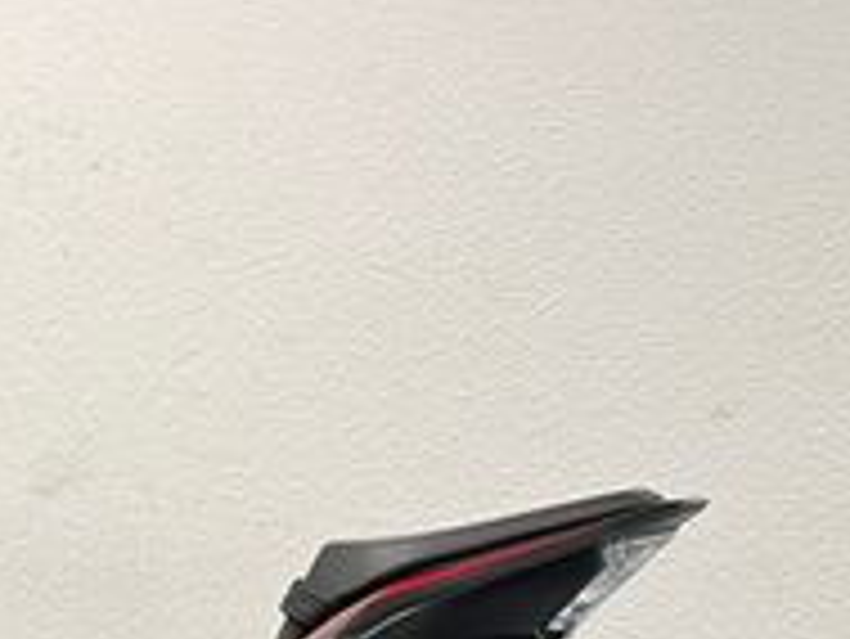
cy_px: 968
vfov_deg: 15.5
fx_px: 2162
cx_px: -117
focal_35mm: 88
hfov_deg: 21.0
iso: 80
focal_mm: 5.1
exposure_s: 1/50
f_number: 1.6
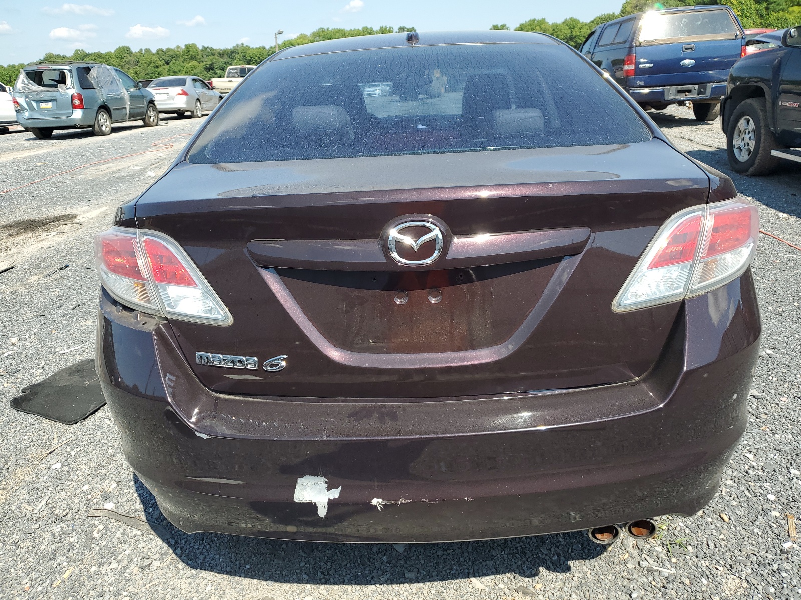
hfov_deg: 67.3
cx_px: 400
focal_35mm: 26
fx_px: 602
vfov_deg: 53.1
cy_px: 300
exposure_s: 1/1429
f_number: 1.5
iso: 50
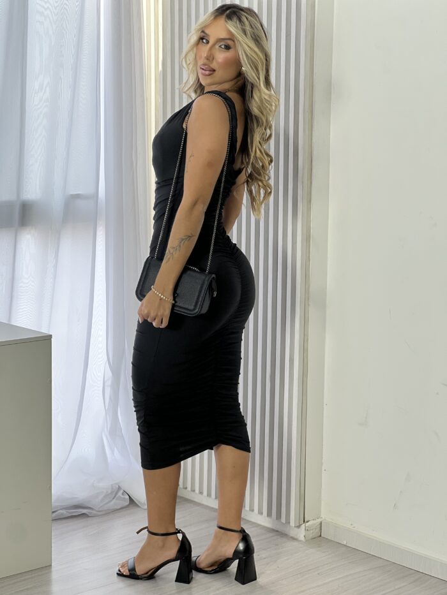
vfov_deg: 25.3
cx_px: 224
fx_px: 1325
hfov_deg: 19.1
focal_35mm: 77
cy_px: 298
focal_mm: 9
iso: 64
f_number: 2.8
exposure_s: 1/120
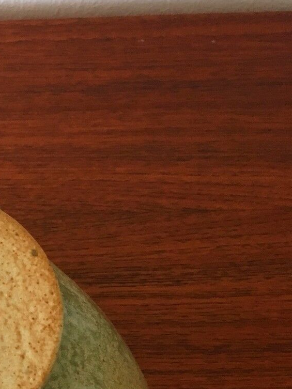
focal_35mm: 77
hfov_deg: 17.9
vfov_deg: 24.8
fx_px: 866
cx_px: -88
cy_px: 326
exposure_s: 1/33
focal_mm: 4.15
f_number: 2.2
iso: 50
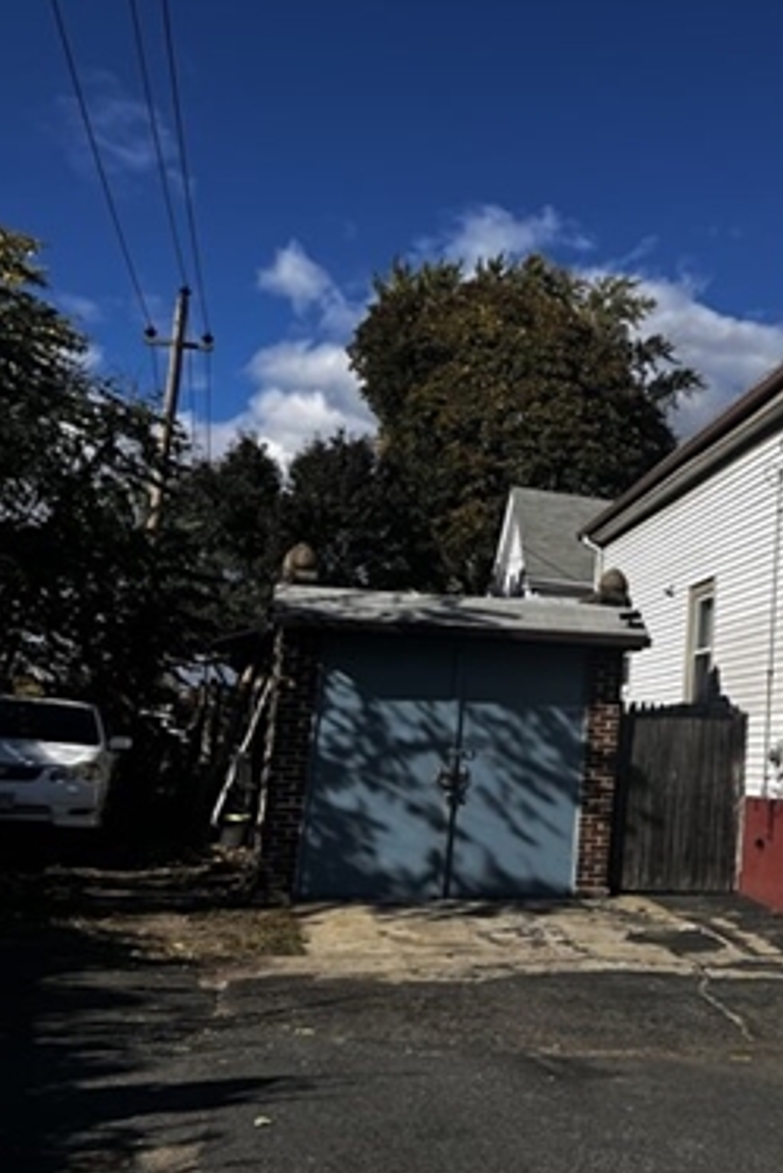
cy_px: 593
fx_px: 1206
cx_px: 759
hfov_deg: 33.3
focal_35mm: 37
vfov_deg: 51.9
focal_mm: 5.7
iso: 50
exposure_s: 1/6993
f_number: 1.5
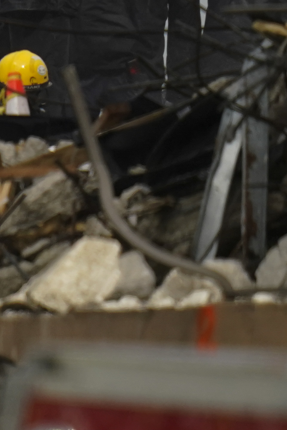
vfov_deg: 0.6
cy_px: 154
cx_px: -568
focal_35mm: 3322
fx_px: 39732
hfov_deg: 0.4
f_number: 5.6
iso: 1250
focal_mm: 800
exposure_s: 1/3200
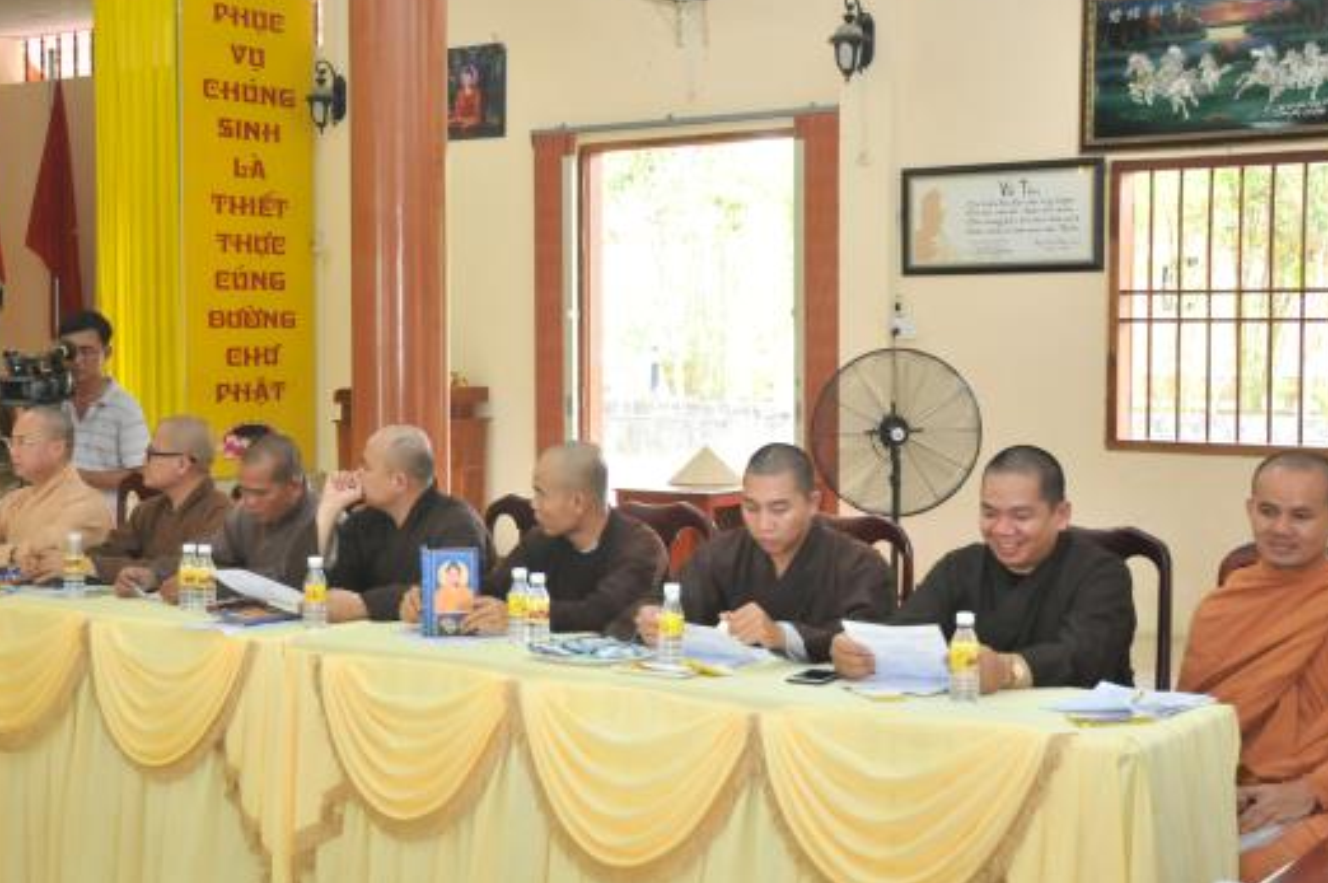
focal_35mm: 50
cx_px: 590
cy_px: 419
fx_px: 1828
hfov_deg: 39.9
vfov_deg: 27.1
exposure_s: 1/50
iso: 1000
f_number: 4
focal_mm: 27
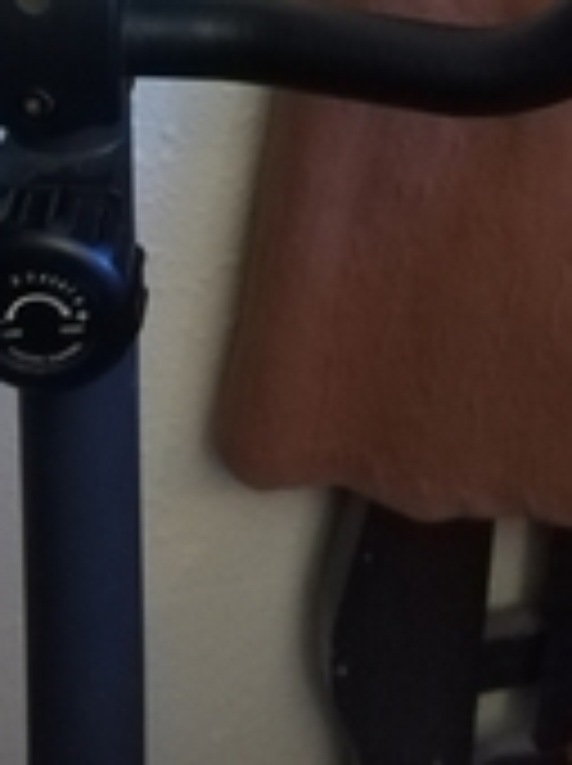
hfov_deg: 20.8
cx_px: 146
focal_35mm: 70
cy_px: -214
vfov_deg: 24.5
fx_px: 1546
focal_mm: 6.24
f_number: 1.8
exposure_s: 1/20
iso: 2970
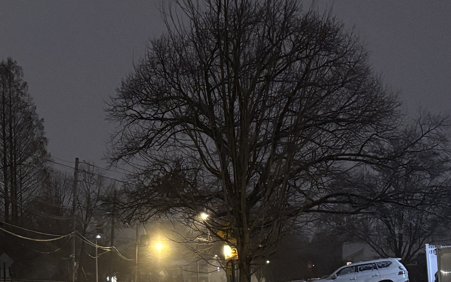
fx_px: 1008
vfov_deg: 15.8
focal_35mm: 82
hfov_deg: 23.8
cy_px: 220
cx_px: -27
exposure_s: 1/30
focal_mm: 5.96
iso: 800
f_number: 1.6
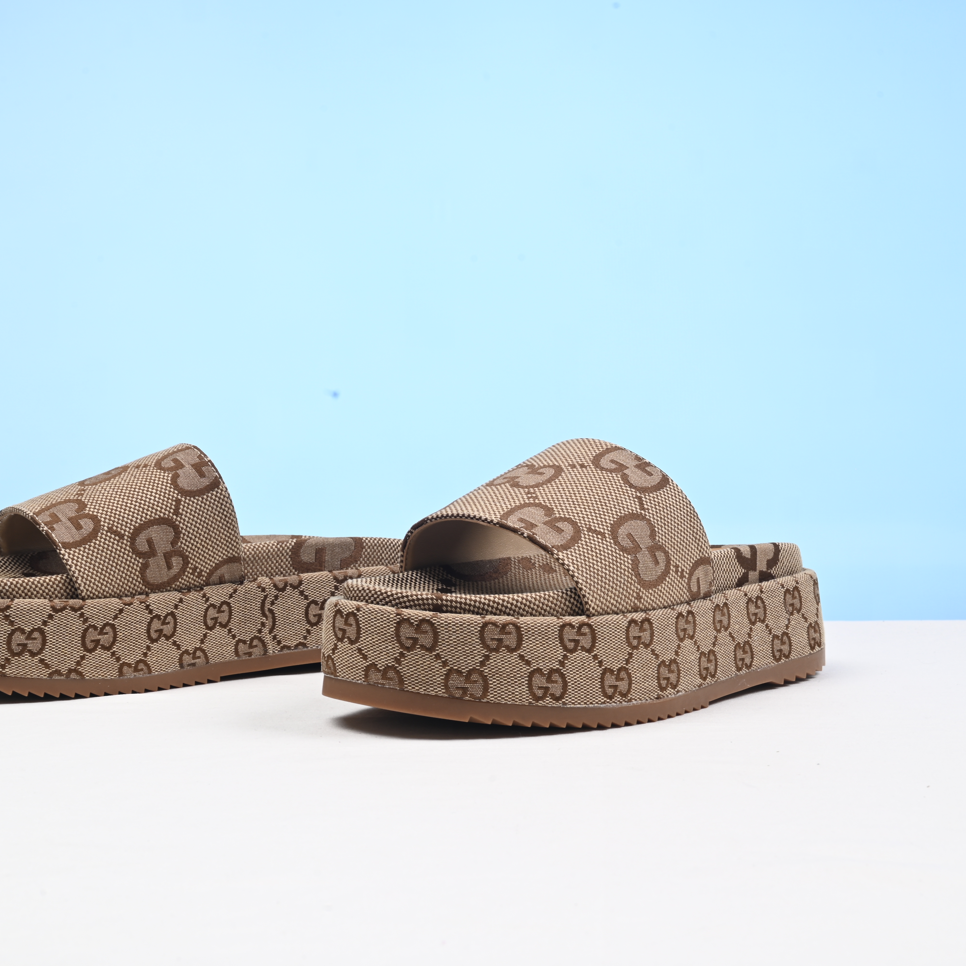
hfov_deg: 33.4
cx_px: 421
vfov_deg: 33.4
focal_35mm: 51
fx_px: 1610
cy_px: 483
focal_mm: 40
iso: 100
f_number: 16
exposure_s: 1/2
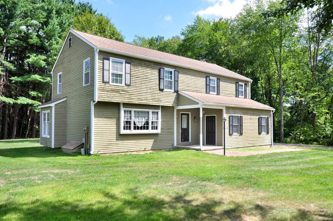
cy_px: 110
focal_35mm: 26
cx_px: 166
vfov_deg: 50.3
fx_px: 236
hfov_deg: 70.5
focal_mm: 17
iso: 250
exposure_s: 1/250
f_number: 8
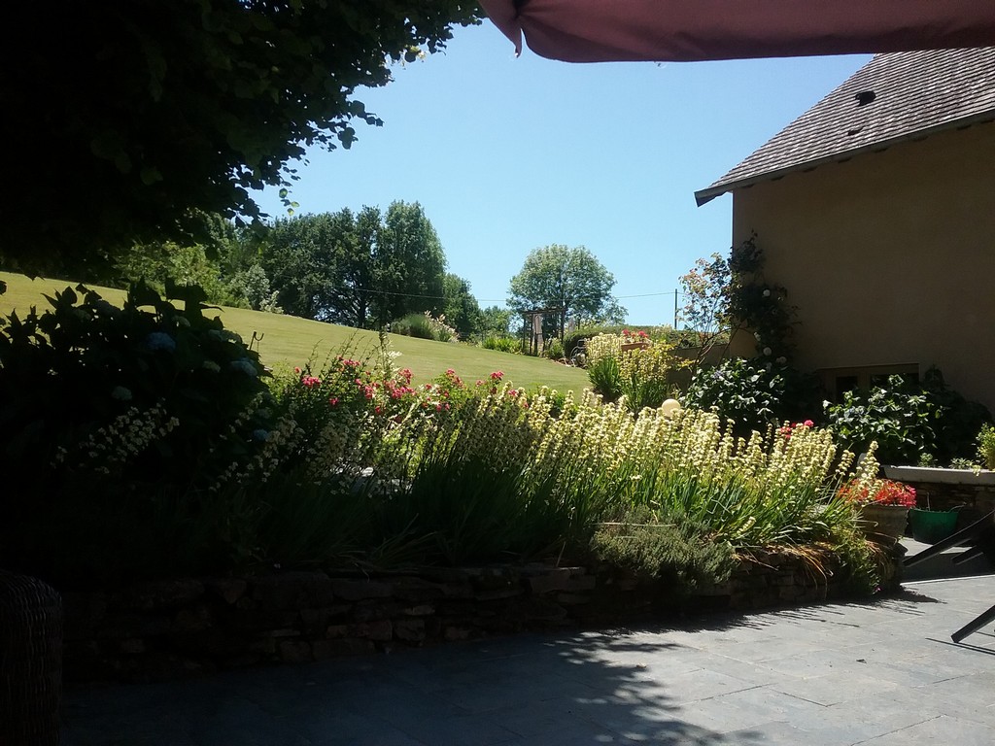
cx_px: 498
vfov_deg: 45.4
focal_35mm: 31
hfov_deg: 58.4
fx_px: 891
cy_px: 373
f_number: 2.2
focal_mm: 3.3
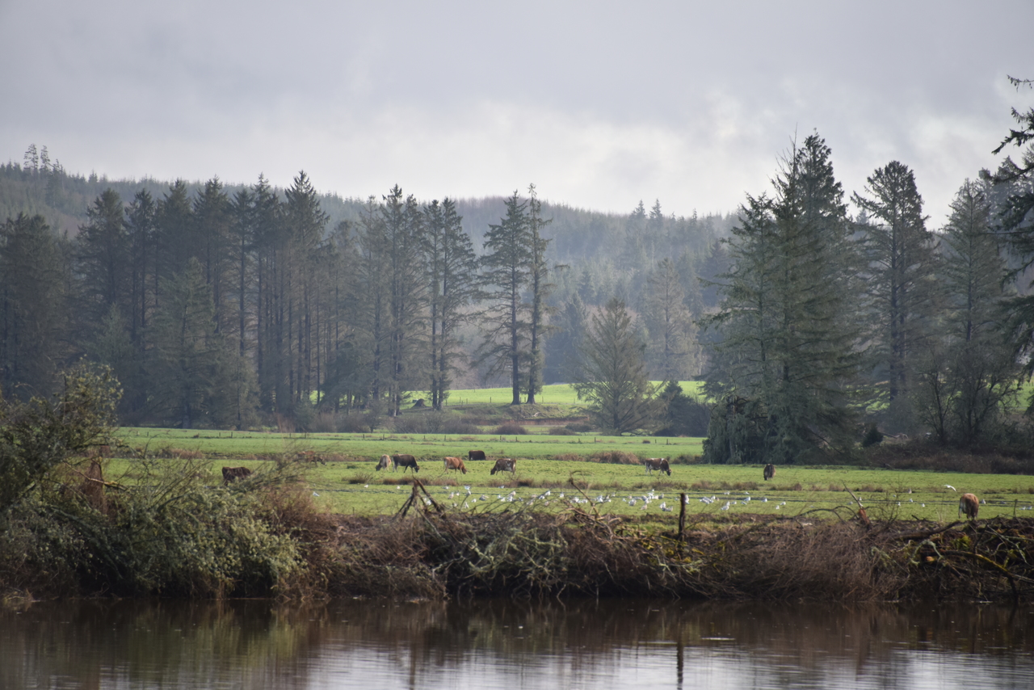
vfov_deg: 4.6
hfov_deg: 6.9
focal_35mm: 300
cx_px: 517
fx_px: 8618
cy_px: 345
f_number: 5.6
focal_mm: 300
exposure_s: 1/640
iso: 560
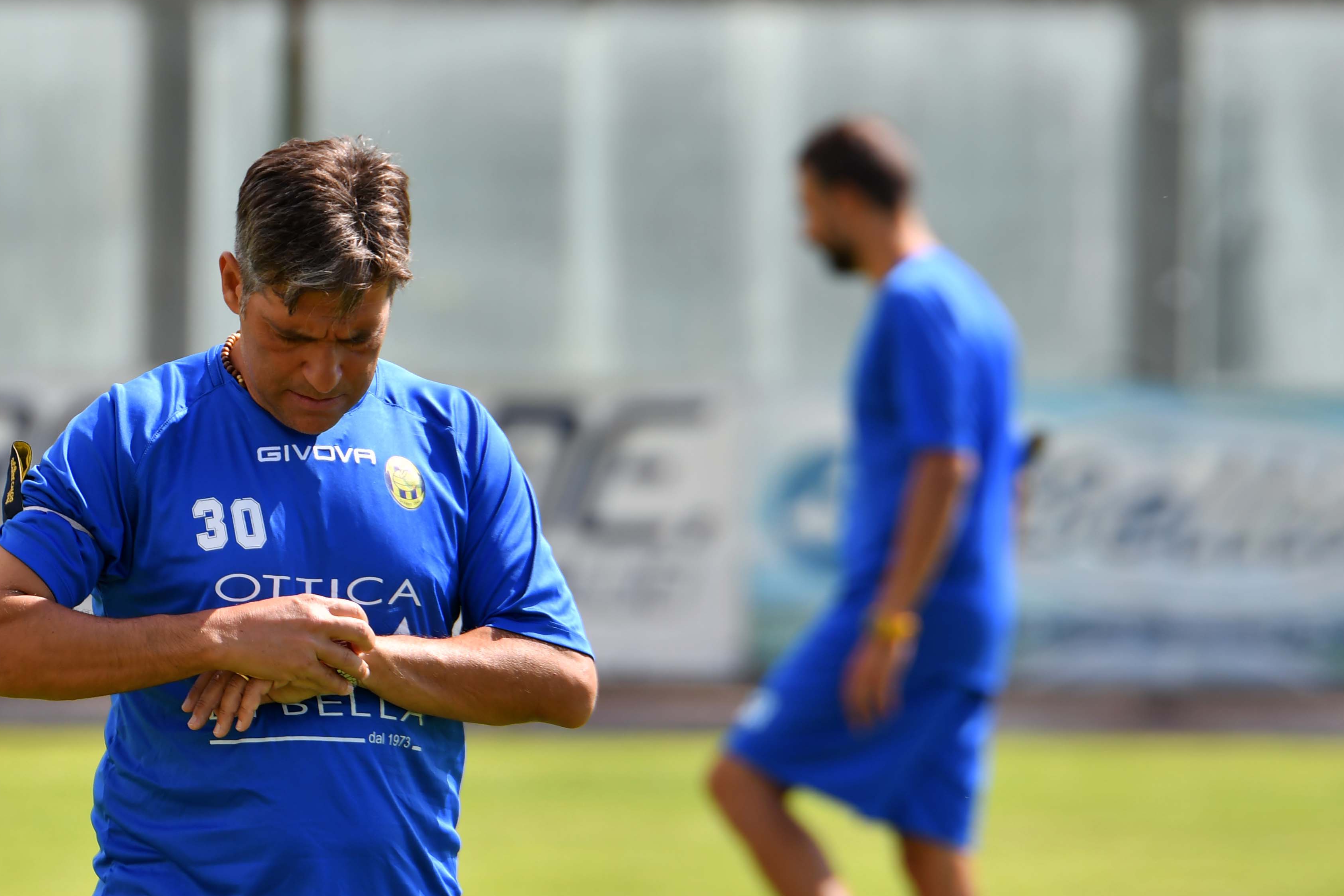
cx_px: 414
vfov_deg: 2.8
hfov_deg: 4.2
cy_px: 434
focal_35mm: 494
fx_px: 18441
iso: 100
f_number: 3.5
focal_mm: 200
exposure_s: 1/1250
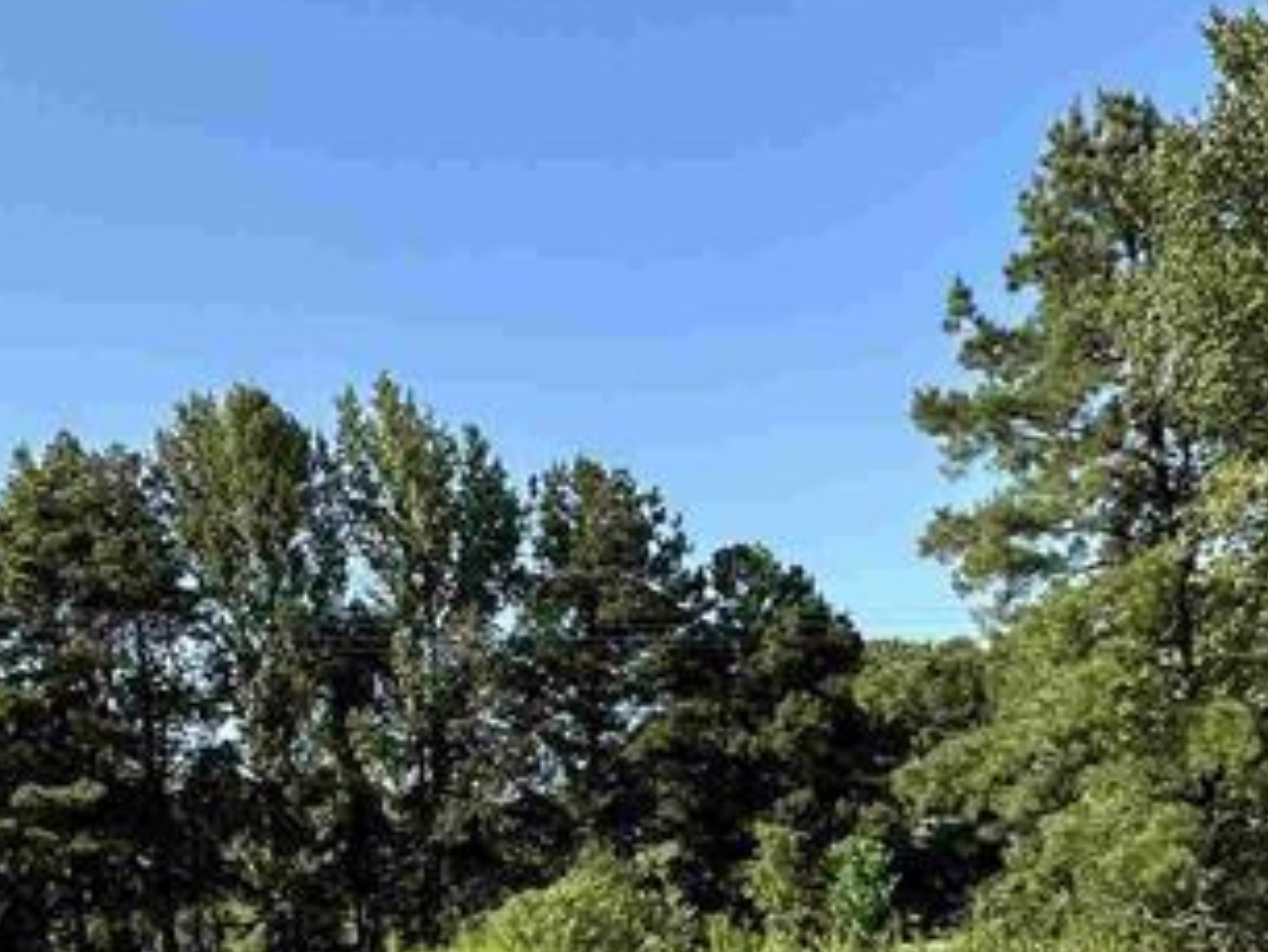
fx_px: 1722
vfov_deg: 29.1
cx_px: 403
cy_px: 935
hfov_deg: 39.8
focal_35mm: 47
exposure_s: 1/1103
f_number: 2.2
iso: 50
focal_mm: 2.22
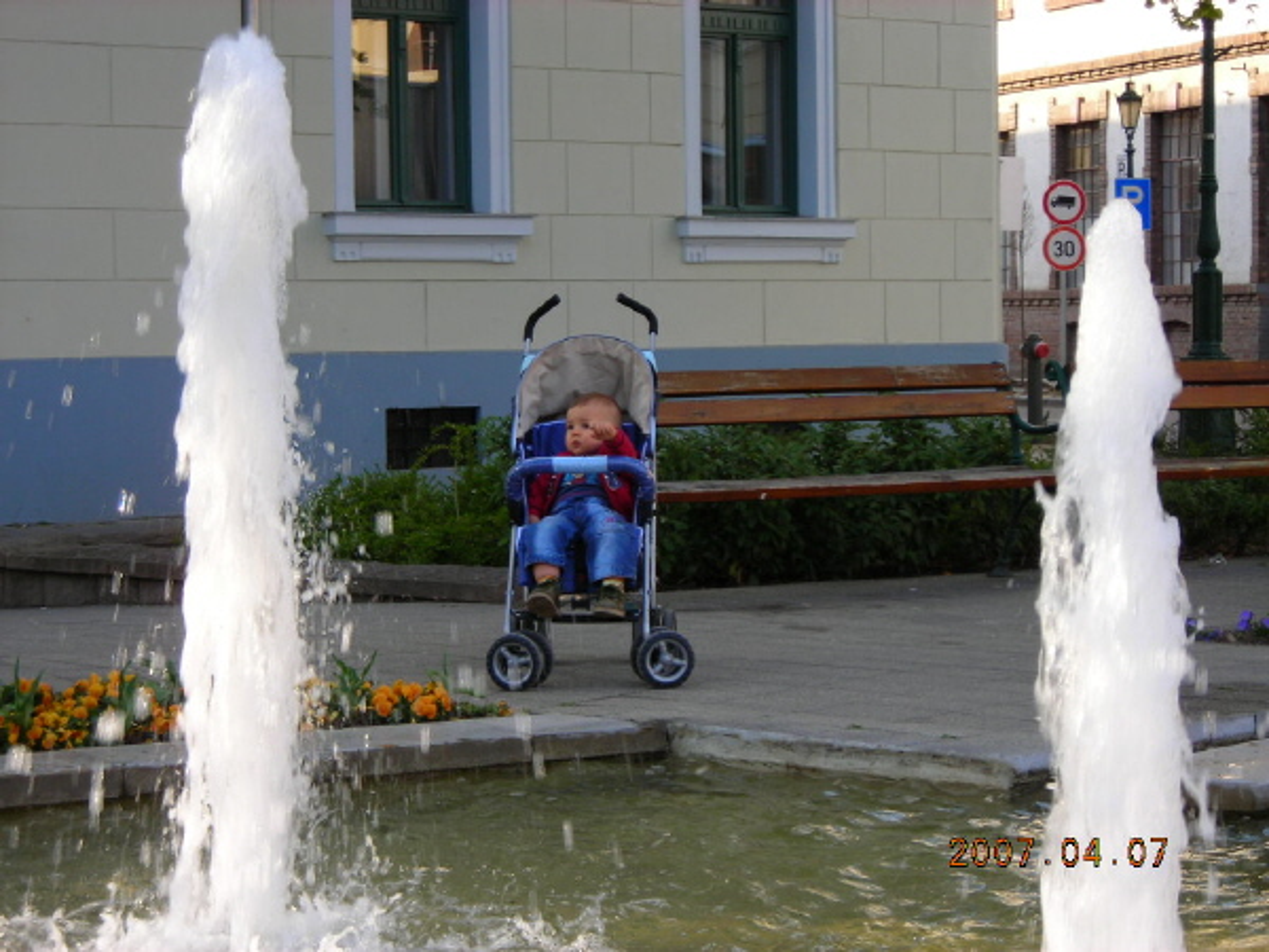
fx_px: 3299
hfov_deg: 21.8
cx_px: 634
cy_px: 476
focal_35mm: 90
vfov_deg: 16.4
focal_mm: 14.8
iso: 50
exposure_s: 1/120
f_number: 4.6
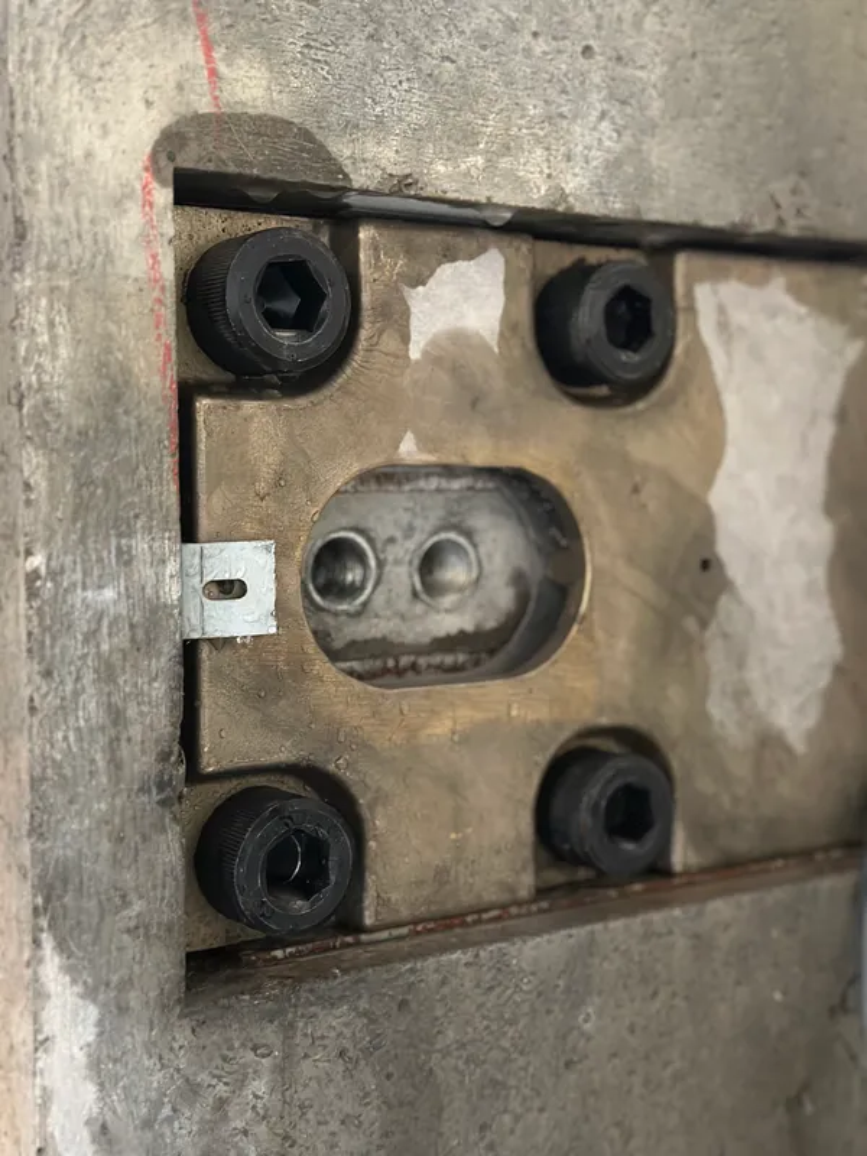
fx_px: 1603
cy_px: 578
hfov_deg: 30.3
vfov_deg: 39.7
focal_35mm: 48
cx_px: 434
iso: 800
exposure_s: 1/30
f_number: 1.78
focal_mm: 6.86
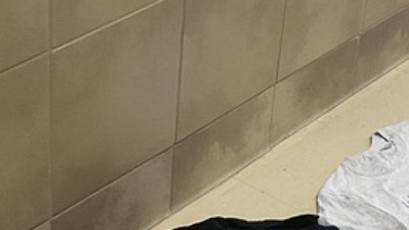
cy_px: 236
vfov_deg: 9.9
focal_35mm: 122
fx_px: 1323
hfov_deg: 17.4
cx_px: 329
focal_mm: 3
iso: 100
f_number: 1.8
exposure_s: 1/60
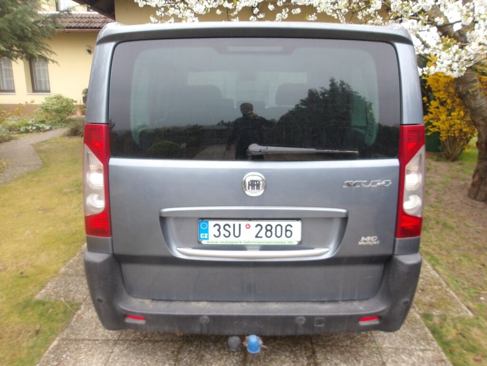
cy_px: 183
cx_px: 244
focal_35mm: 27
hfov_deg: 65.3
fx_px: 380
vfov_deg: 51.4
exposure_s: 1/30
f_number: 3
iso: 107
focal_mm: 4.9
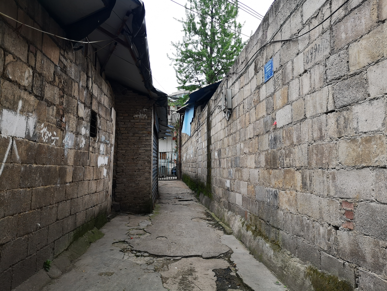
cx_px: 194
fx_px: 302
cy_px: 146
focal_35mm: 27
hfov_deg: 65.3
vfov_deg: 51.4
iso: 64
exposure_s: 1/100
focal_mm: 3.95
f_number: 1.8
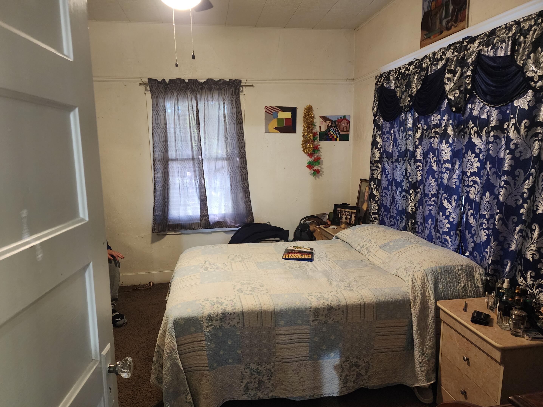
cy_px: 210
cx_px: 271
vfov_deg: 56.8
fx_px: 376
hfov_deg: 71.6
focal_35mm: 24
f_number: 1.8
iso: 500
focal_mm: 6.4
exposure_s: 1/30
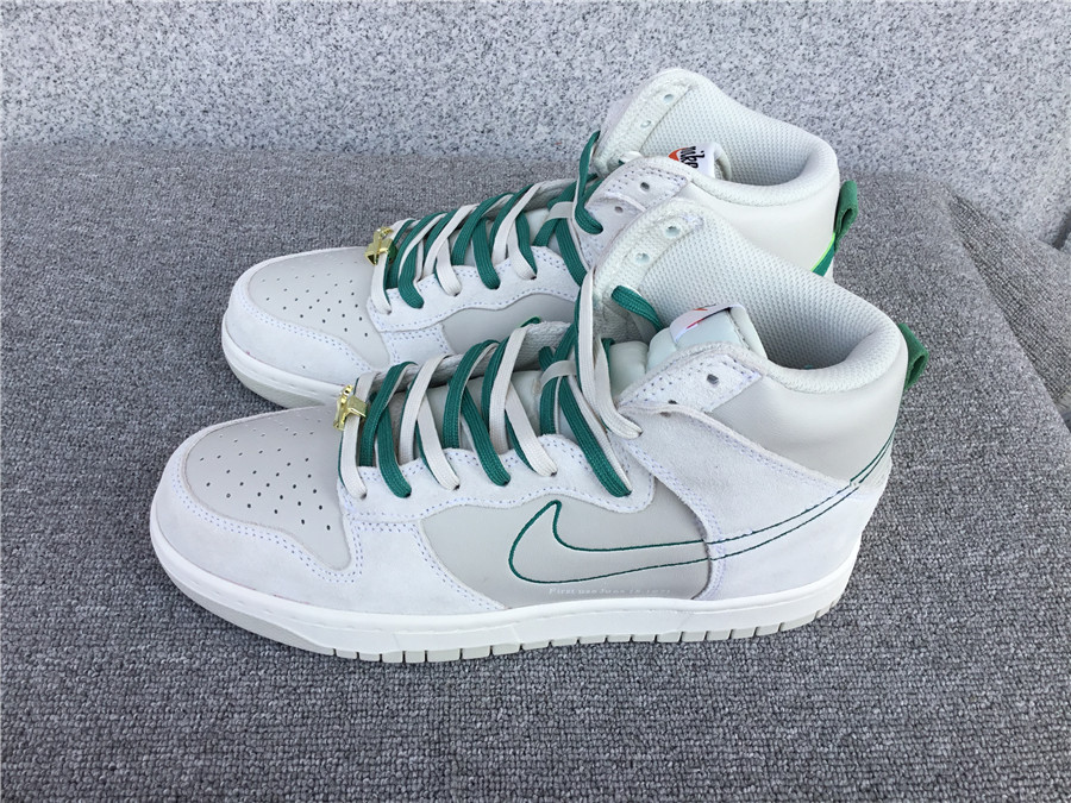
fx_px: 959
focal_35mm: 31
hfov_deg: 58.4
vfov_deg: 45.4
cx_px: 536
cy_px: 402
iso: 25
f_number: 2.4
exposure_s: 1/379
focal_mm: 3.3
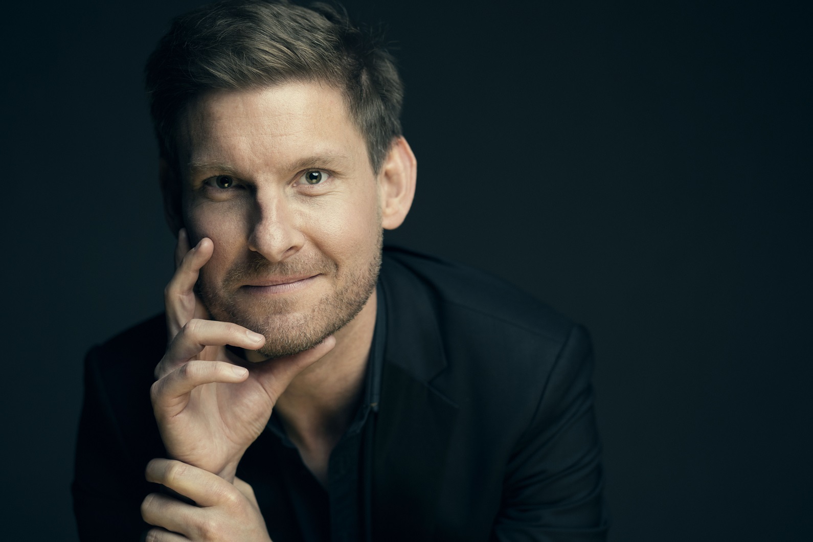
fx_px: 1919
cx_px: 406
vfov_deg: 16.1
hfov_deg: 23.9
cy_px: 271
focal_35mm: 85
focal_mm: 85
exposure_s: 1/160
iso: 125
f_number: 3.2
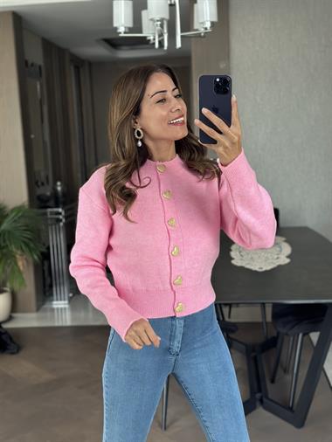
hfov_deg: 30.3
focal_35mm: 48
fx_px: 613
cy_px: 221
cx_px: 166
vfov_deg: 39.6
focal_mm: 6.86
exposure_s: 1/55
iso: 400
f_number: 1.78
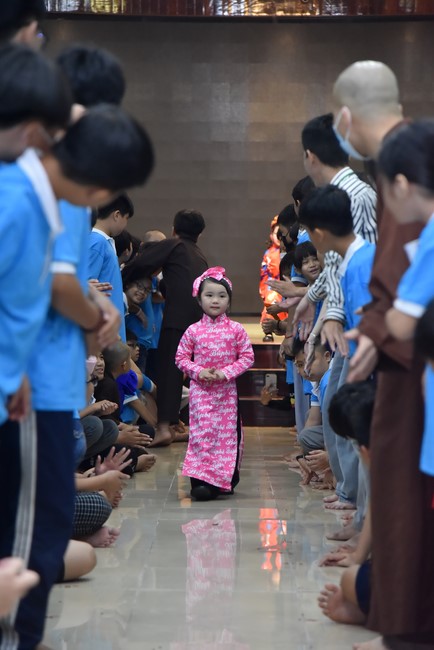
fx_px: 2168
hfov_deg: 11.4
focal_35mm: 120
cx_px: 217
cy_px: 325
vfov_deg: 17.1
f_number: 4.5
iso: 3200
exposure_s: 1/125
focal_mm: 120
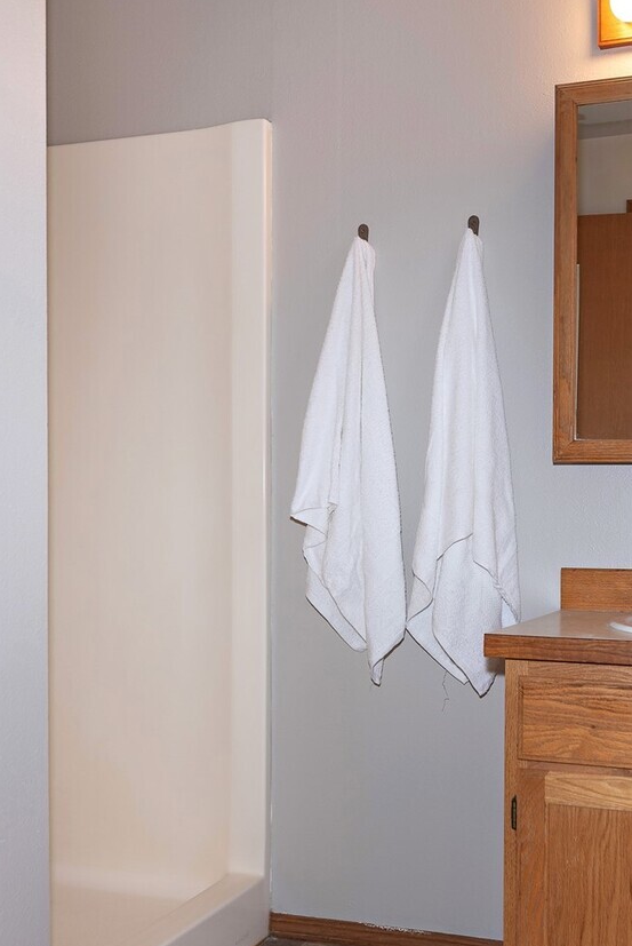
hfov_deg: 32.9
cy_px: 505
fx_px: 1051
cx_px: 470
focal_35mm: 40
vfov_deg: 48.4
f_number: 4.5
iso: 200
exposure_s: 1/80
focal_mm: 23
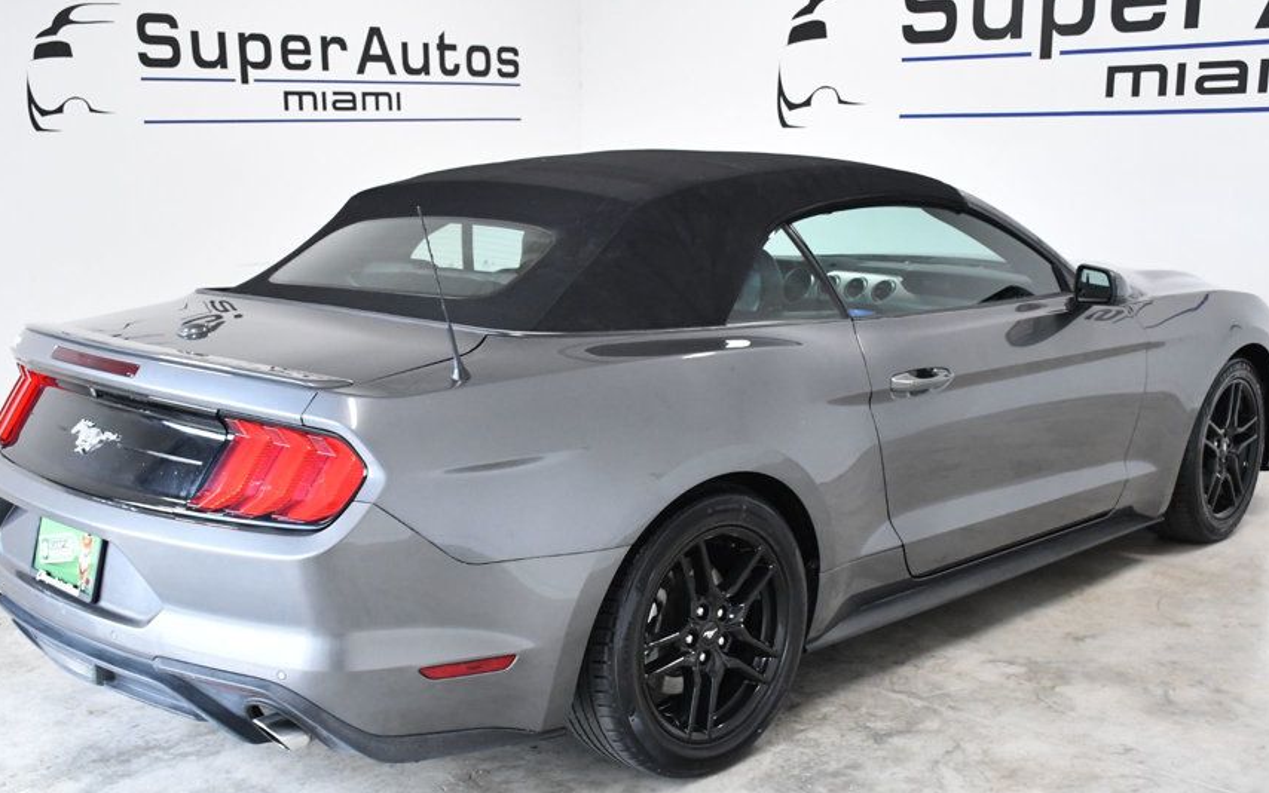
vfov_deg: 29.2
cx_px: 634
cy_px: 468
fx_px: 1522
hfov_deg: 45.3
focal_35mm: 44
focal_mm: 24
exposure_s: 1/250
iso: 2500
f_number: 8
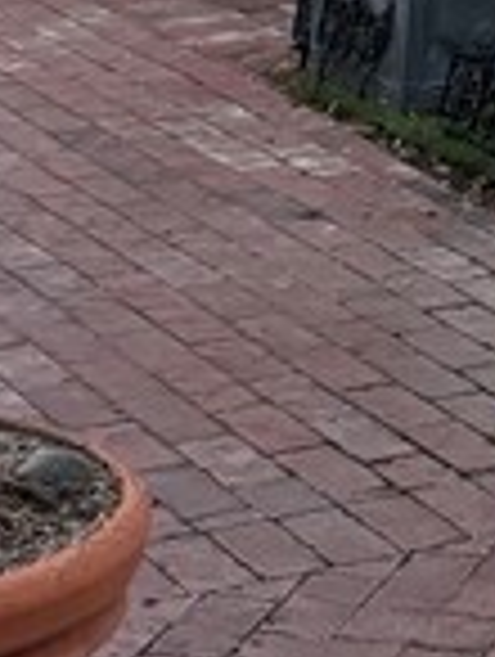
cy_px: -680
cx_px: 1066
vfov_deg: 10.7
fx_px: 3194
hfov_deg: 8.3
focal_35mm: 168
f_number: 1.78
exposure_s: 1/185
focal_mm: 6.76
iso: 200
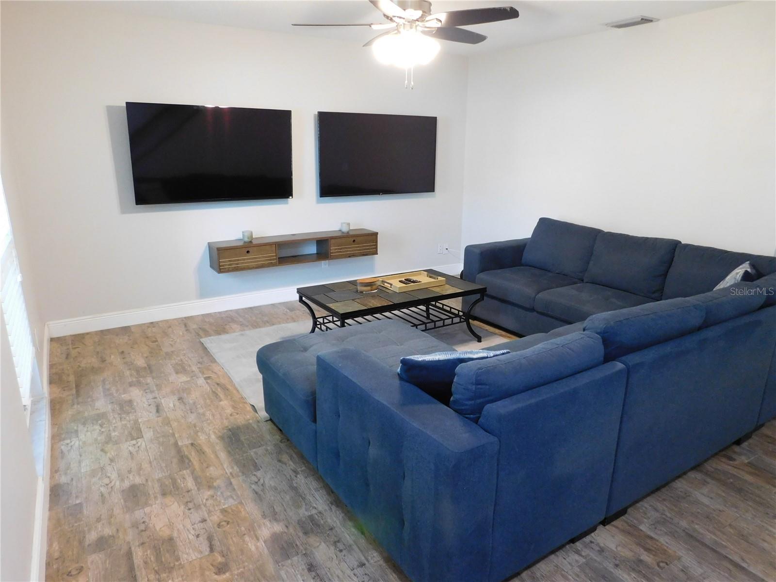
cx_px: 388
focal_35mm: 23
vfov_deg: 58.9
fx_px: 516
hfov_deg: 73.9
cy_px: 291
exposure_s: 1/30
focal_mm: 4
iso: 360
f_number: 3
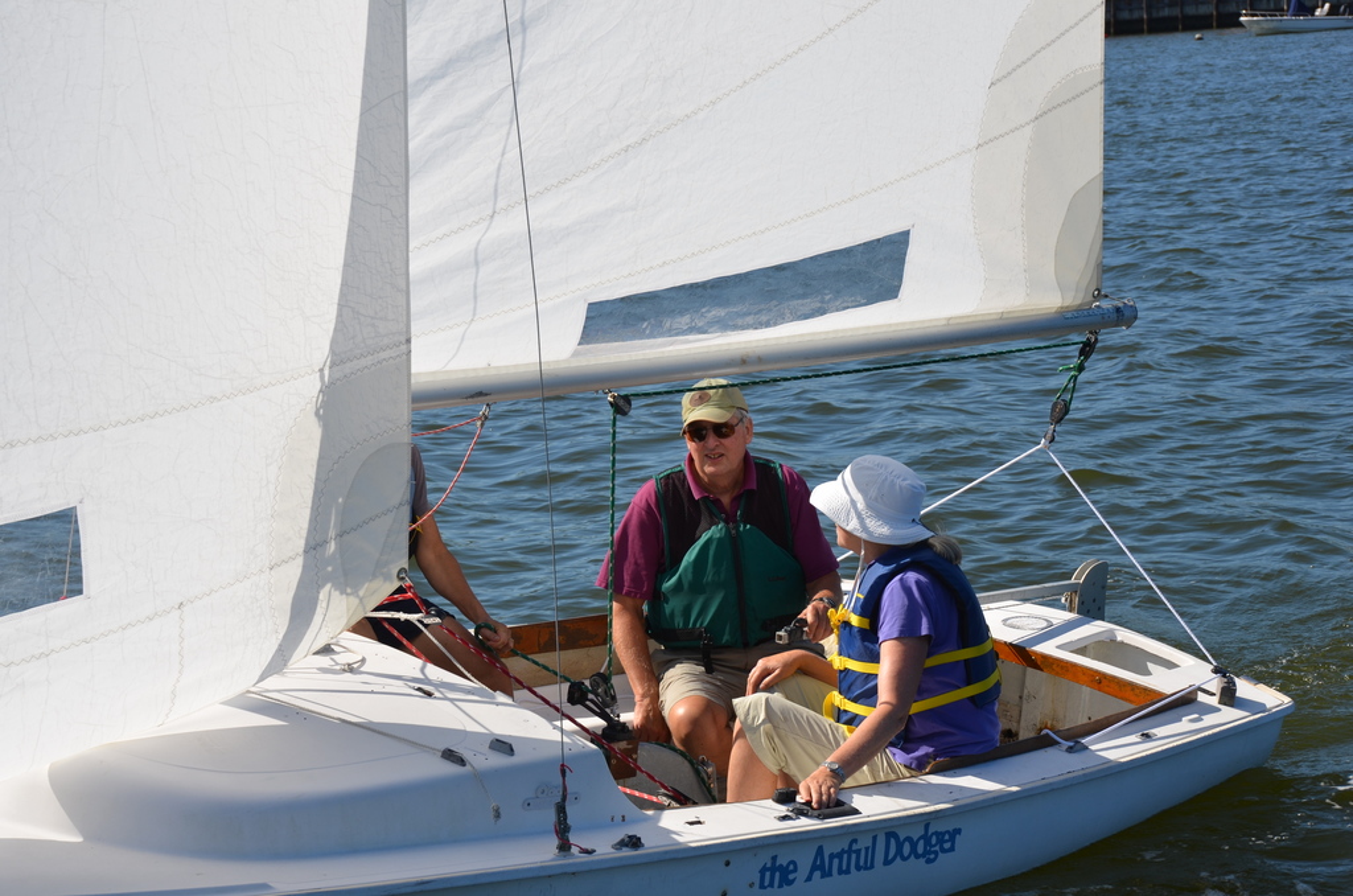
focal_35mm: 82
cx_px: 676
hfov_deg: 24.7
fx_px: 3094
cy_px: 448
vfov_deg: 16.5
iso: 100
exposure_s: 1/320
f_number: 9
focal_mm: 55
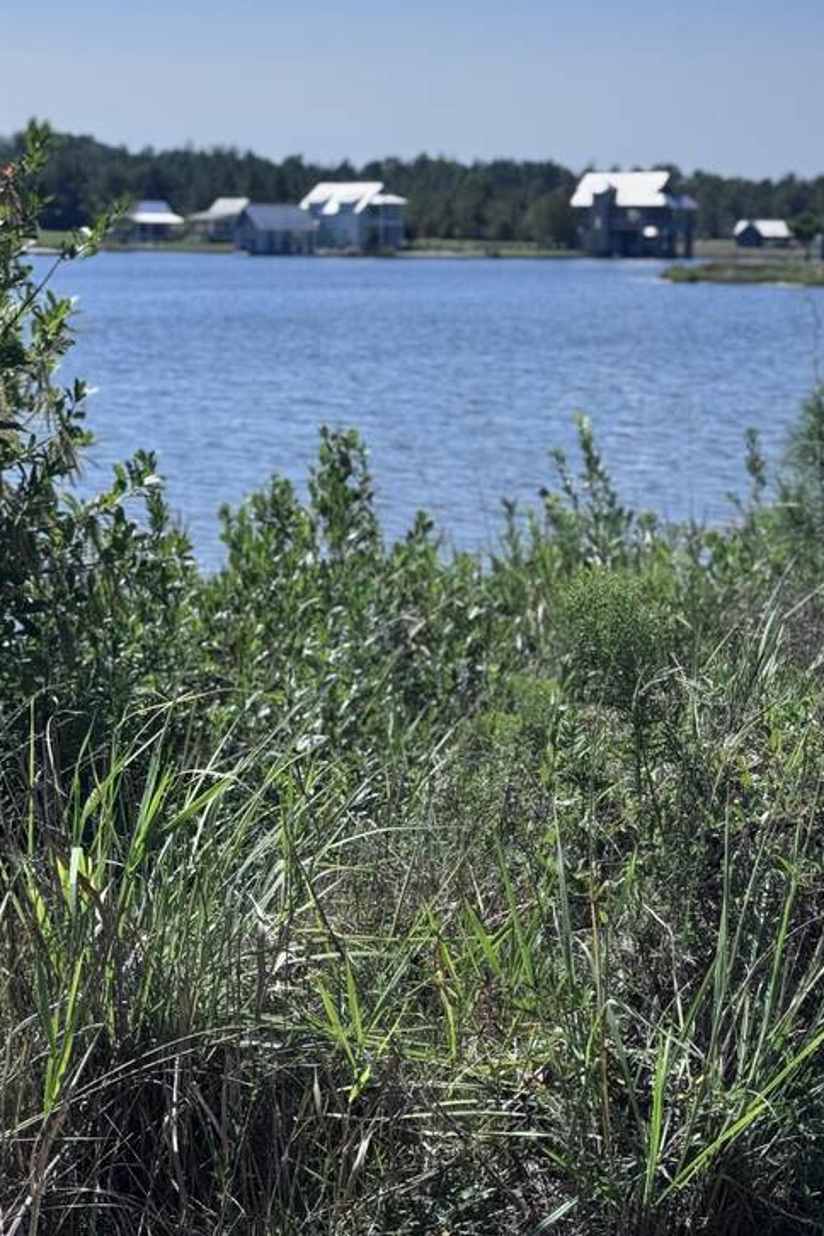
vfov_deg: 30.3
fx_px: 2266
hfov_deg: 20.6
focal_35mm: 66
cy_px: 421
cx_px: 497
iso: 64
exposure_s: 1/7092
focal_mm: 6.76
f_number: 1.78
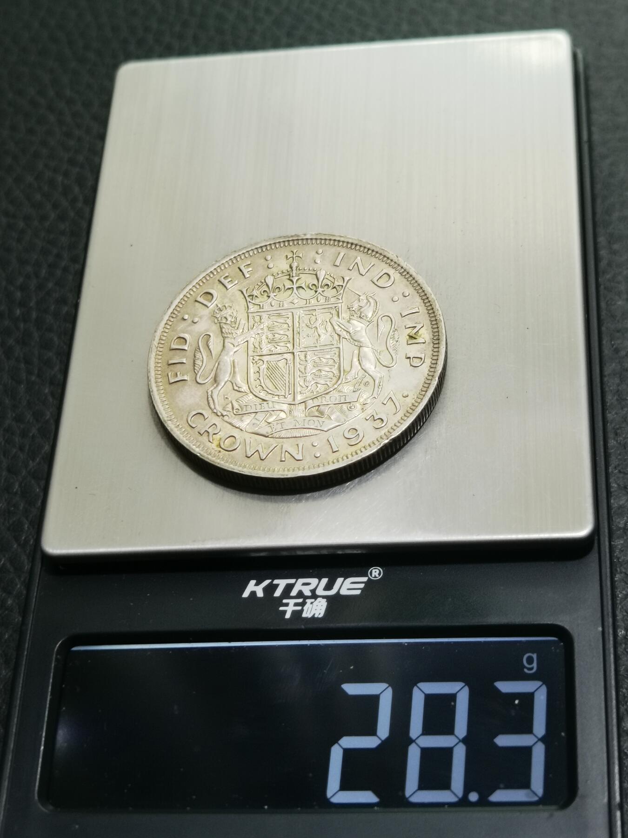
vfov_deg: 30.7
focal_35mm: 63
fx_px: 1524
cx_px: 314
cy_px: 419
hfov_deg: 23.3
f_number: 1.9
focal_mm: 6.67
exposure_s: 1/100
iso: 125
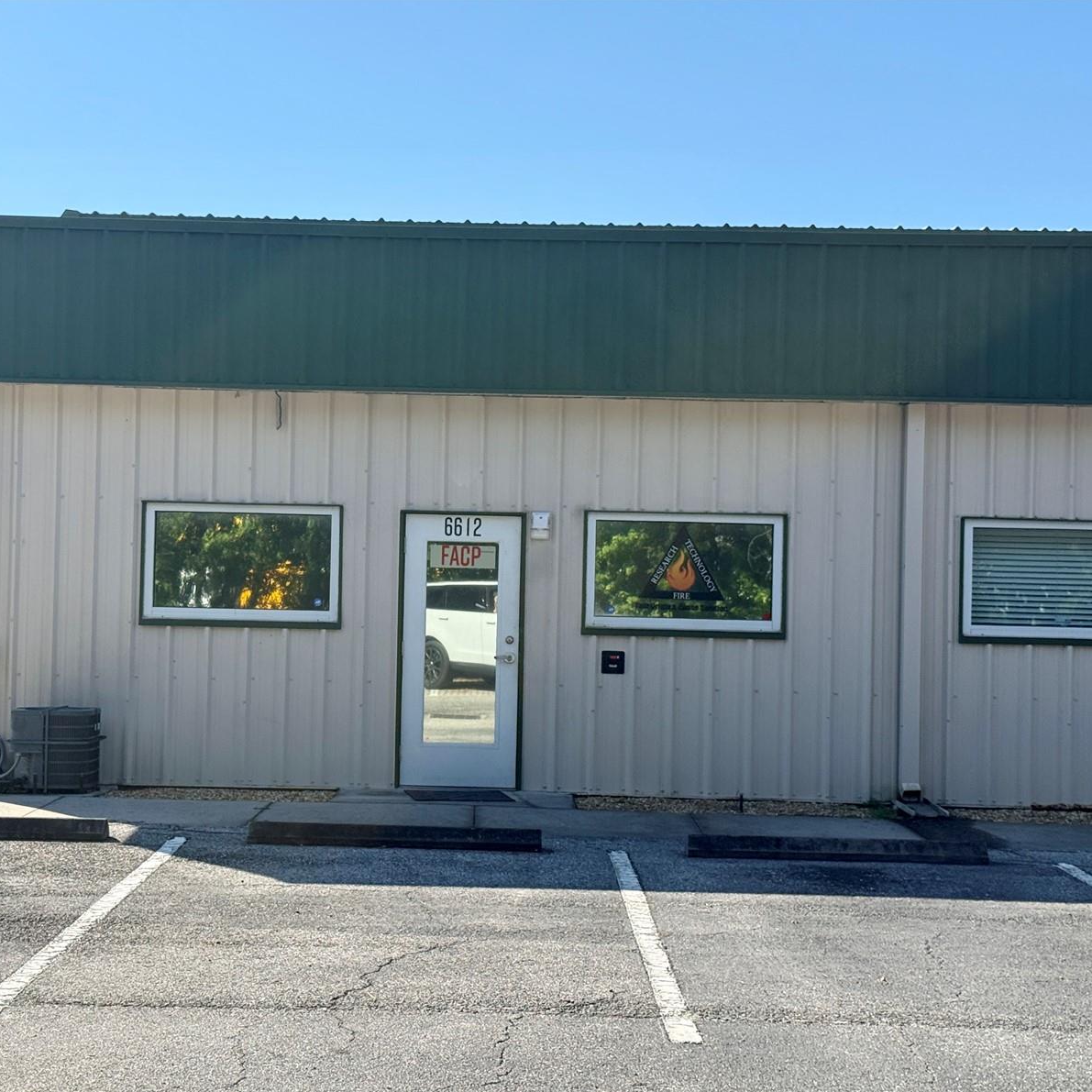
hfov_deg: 30.0
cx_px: 479
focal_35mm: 57
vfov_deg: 30.0
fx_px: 2034
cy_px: 548
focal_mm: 6.76
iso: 100
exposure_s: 1/4587
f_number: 1.78
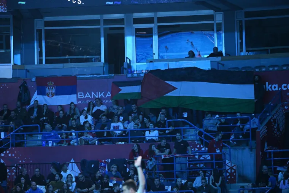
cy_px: 96
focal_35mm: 240
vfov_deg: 5.7
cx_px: 144
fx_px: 1927
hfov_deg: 8.6
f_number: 4
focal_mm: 240
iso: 3200
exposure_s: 1/320
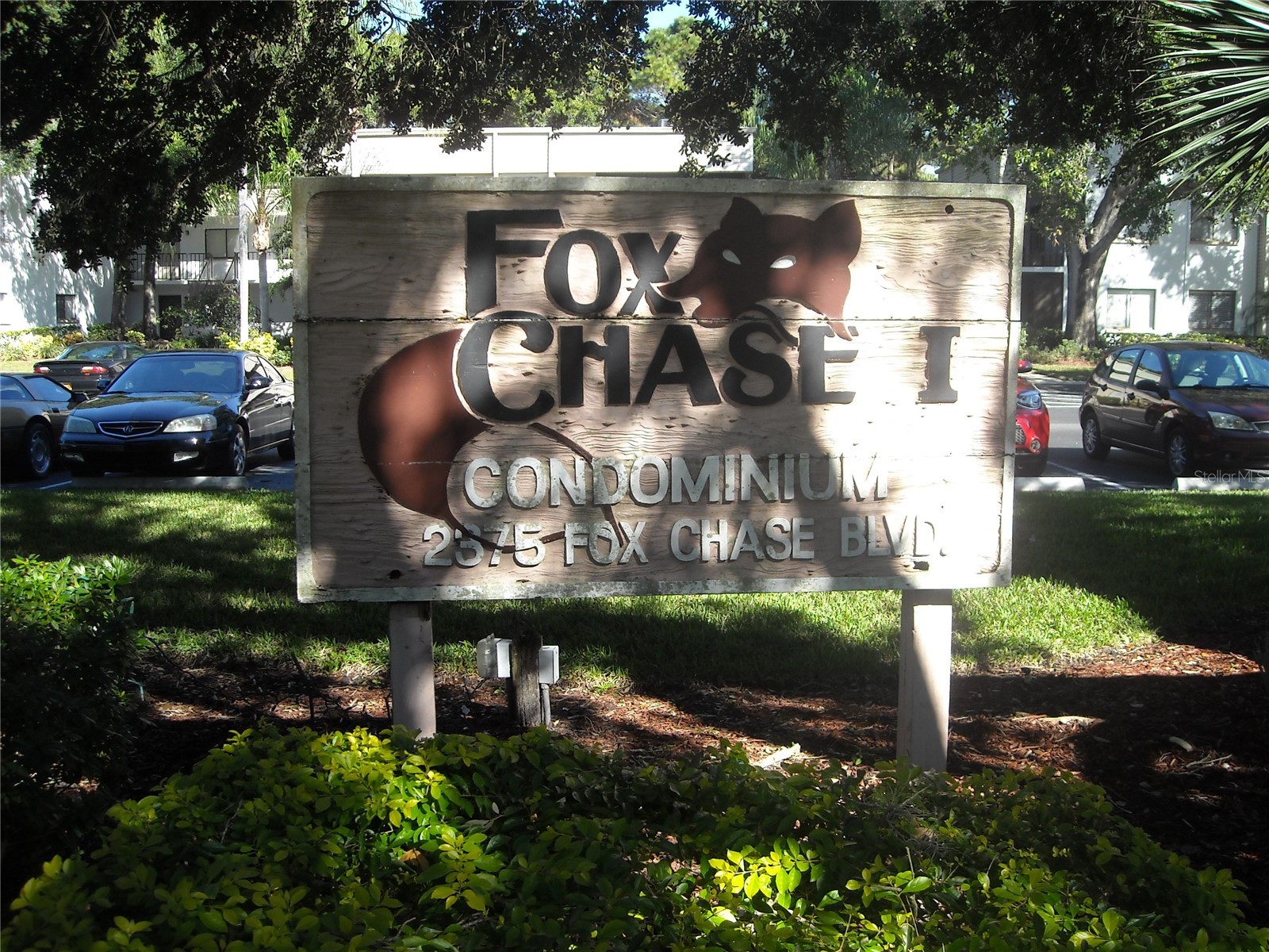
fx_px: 1283
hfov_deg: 52.6
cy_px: 476
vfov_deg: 40.7
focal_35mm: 35
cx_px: 634
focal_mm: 5.7
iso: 64
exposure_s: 1/250
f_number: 2.8
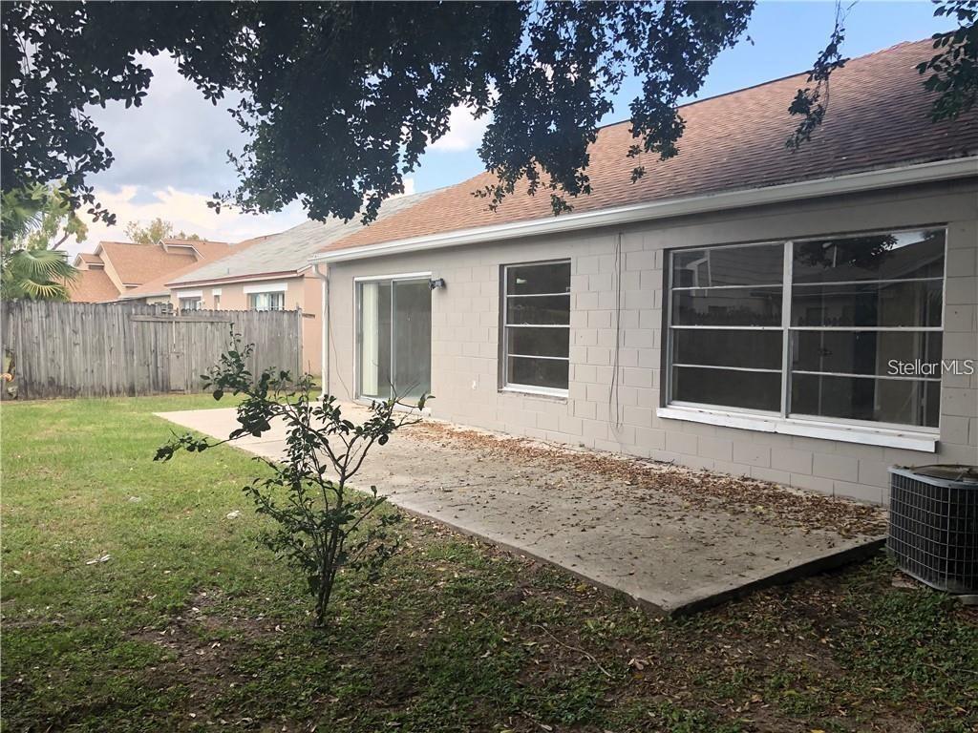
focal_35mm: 28
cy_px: 366
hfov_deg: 63.4
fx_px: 791
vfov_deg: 49.7
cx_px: 489
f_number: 1.8
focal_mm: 4
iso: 20
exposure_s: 1/403
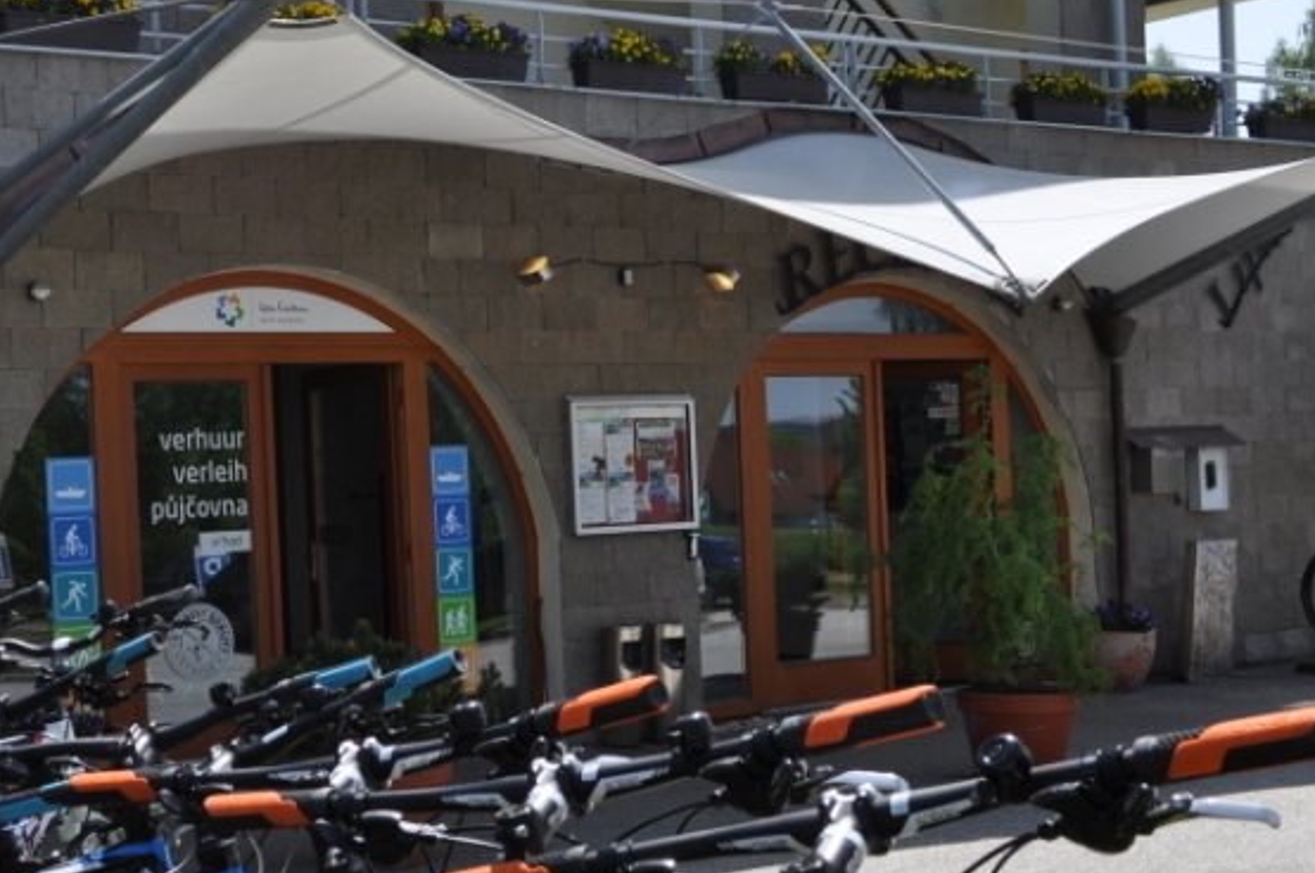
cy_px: 527
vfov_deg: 22.2
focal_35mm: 61
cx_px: 183
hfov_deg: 31.7
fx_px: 2226
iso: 200
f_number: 9
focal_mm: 22
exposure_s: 1/320
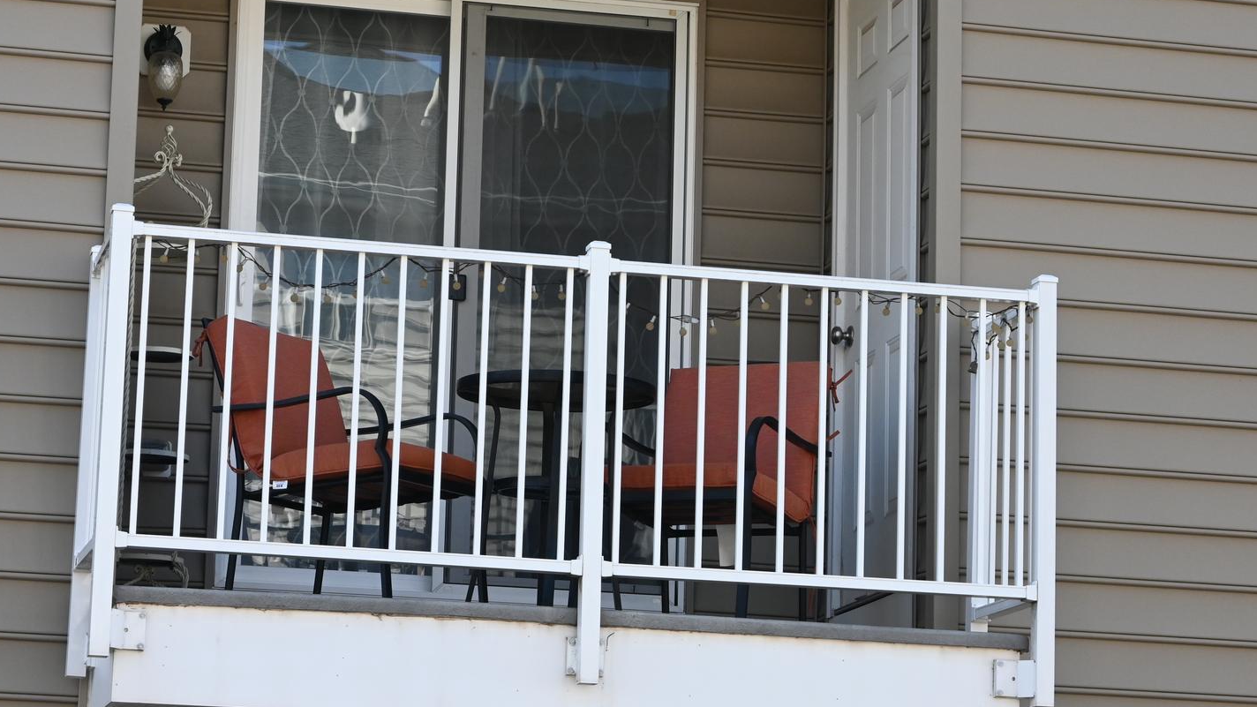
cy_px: 350
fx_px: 3766
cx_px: 583
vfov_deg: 10.7
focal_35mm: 113
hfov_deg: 18.9
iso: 400
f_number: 6.3
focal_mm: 50
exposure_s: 1/200
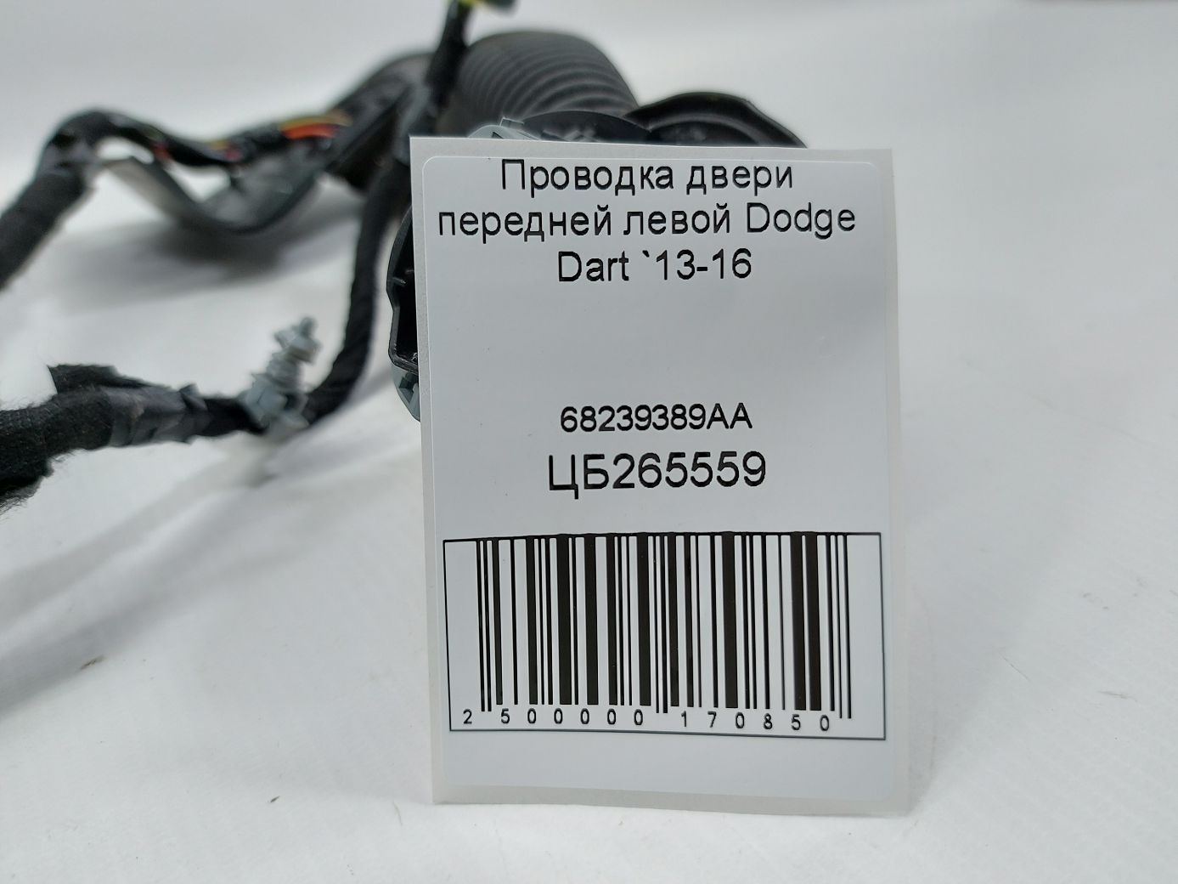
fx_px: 817
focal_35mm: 24
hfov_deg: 71.6
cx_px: 589
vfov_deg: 56.8
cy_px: 442
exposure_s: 1/50
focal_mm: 5.23
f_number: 1.8
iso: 64
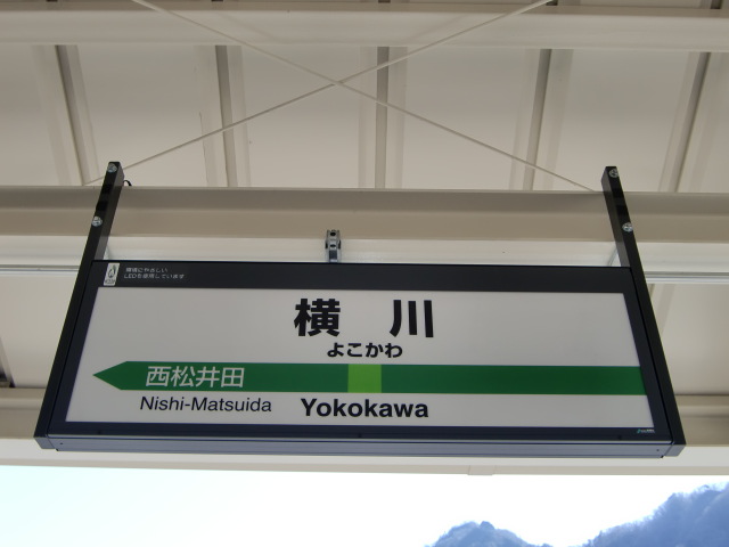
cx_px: 364
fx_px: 821
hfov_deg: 47.9
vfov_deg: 36.8
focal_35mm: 39
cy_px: 274
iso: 64
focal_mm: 6.9
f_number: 3
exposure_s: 1/250
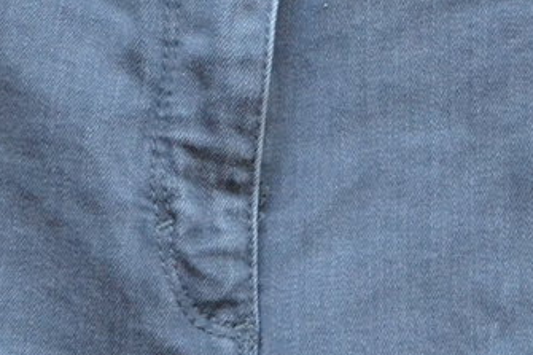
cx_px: 347
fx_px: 3481
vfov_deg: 5.8
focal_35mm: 235
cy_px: 143
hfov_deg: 8.8
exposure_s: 1/15
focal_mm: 35
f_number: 5
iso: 2200
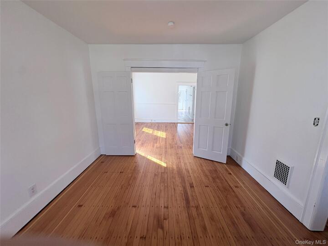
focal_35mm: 14
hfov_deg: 102.1
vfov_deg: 85.7
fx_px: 133
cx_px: 164
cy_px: 123
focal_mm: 2.22
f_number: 2.2
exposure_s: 1/195
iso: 64
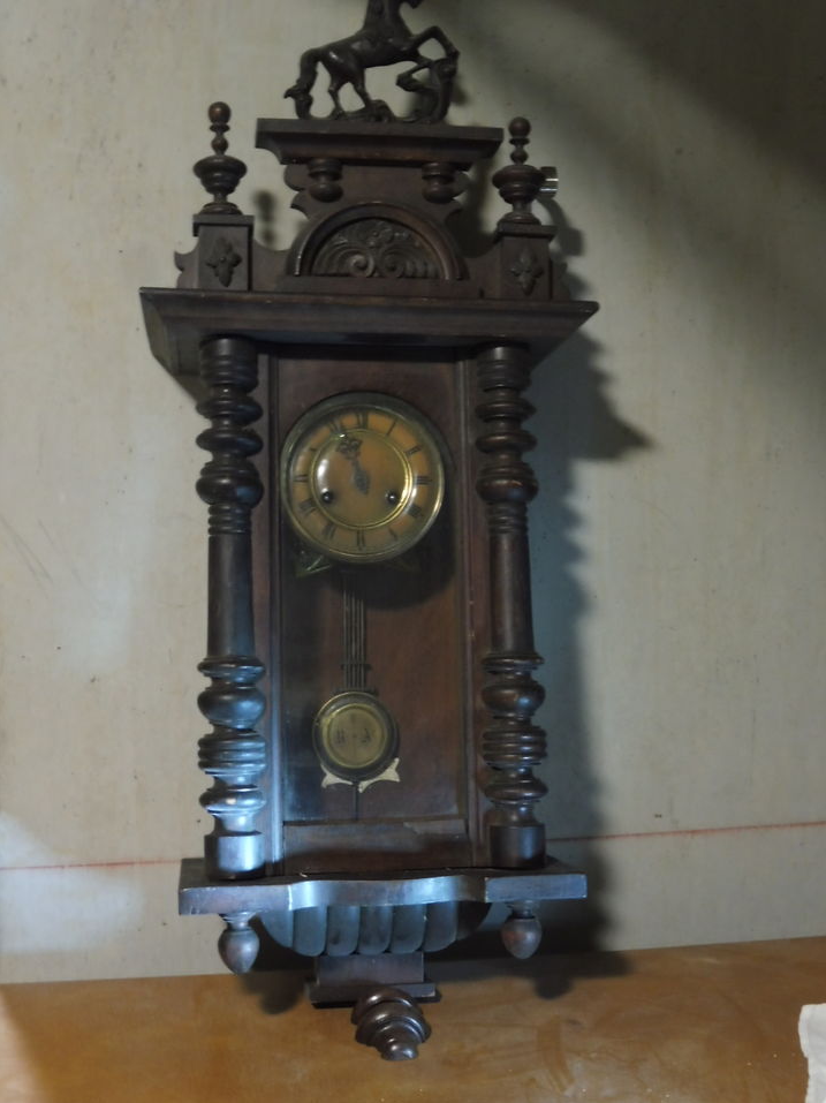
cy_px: 549
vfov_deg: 41.3
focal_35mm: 46
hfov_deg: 31.5
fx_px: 1465
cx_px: 411
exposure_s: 1/8
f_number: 4.1
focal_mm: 7.9
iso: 500
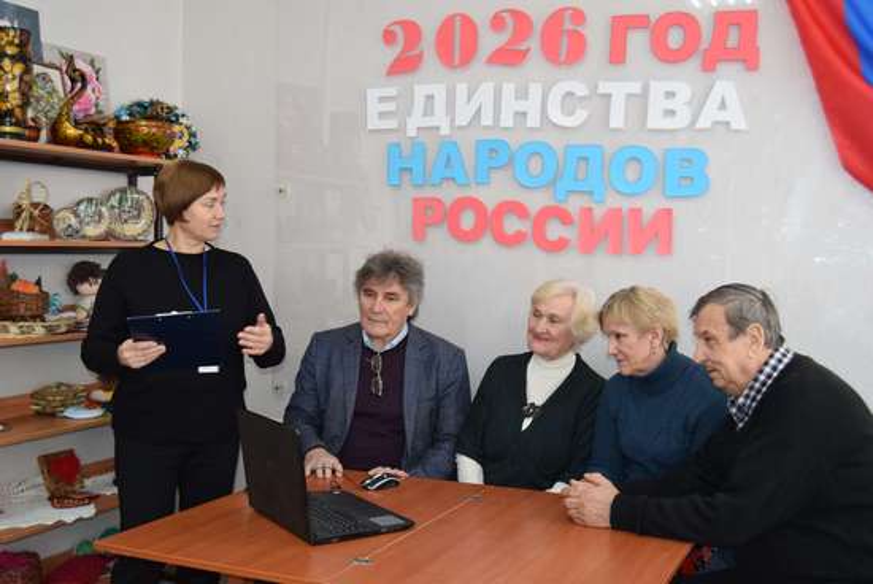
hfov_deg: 49.5
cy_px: 292
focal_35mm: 39
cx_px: 436
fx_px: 947
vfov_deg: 34.3
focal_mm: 26
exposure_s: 1/80
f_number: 4.5
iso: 800
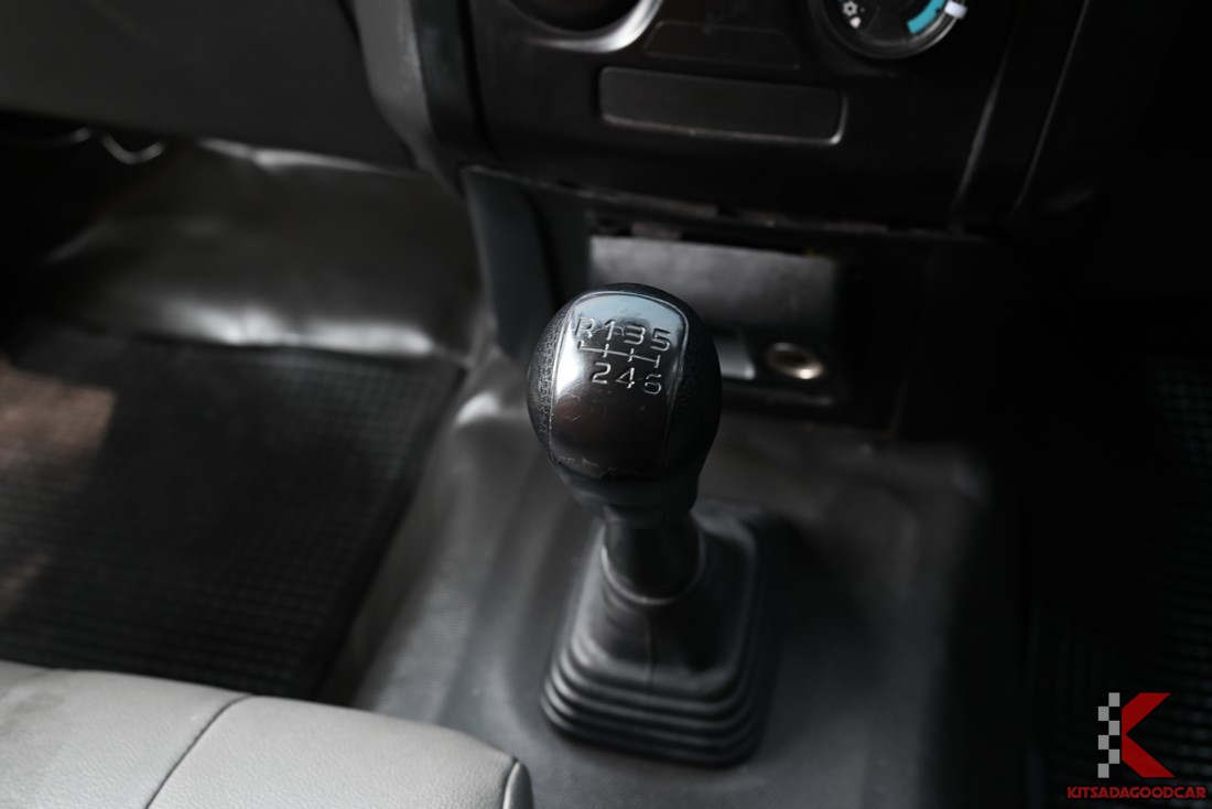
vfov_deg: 36.0
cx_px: 606
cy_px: 404
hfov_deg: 51.9
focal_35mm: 37
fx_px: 1246
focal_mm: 37
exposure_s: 1/30
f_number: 8
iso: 640
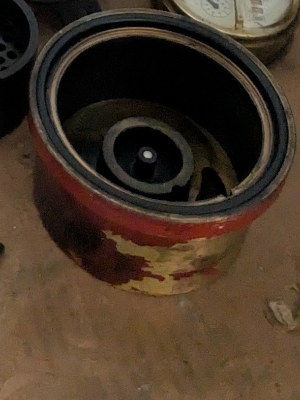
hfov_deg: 16.6
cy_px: -210
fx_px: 982
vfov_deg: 19.8
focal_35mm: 85
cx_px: -72
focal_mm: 4.38
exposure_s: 1/99.9
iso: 1988
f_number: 1.73
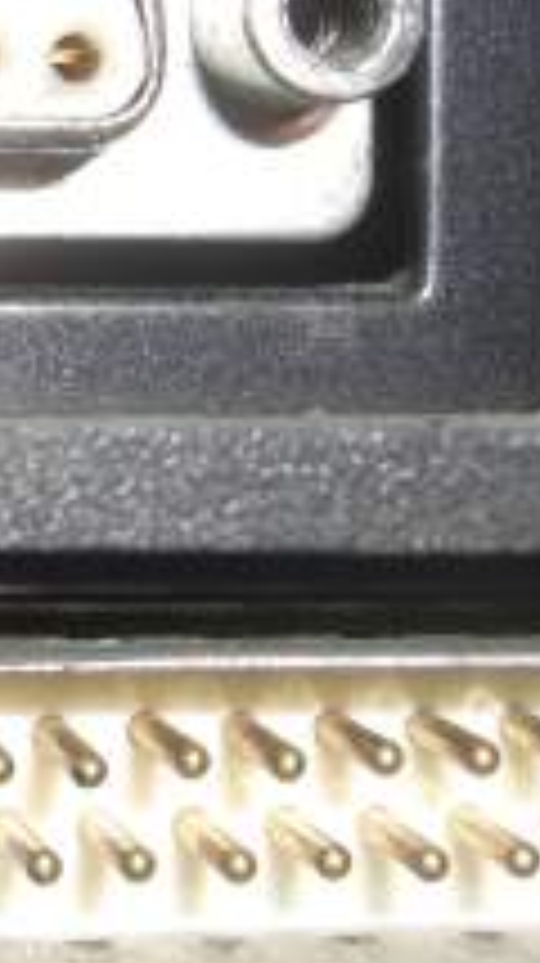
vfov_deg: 17.2
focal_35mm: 124
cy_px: 212
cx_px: -513
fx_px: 3164
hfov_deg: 9.2
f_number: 4
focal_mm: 7.9
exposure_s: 1/60
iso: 80
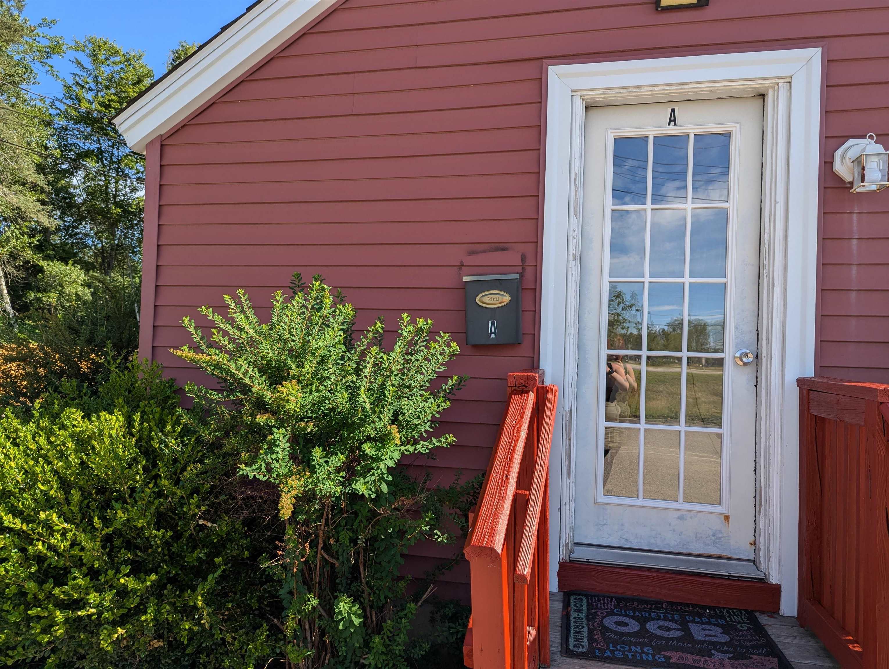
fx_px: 617
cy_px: 334
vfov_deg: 56.9
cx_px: 444
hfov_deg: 71.5
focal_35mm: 24
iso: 44
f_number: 1.85
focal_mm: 6.81
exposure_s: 1/1048
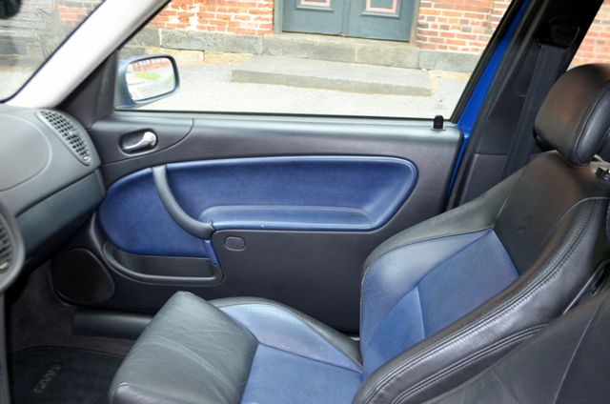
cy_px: 202
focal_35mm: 33
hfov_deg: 57.3
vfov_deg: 39.8
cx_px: 305
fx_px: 558
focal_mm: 22
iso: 400
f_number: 4
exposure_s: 1/125
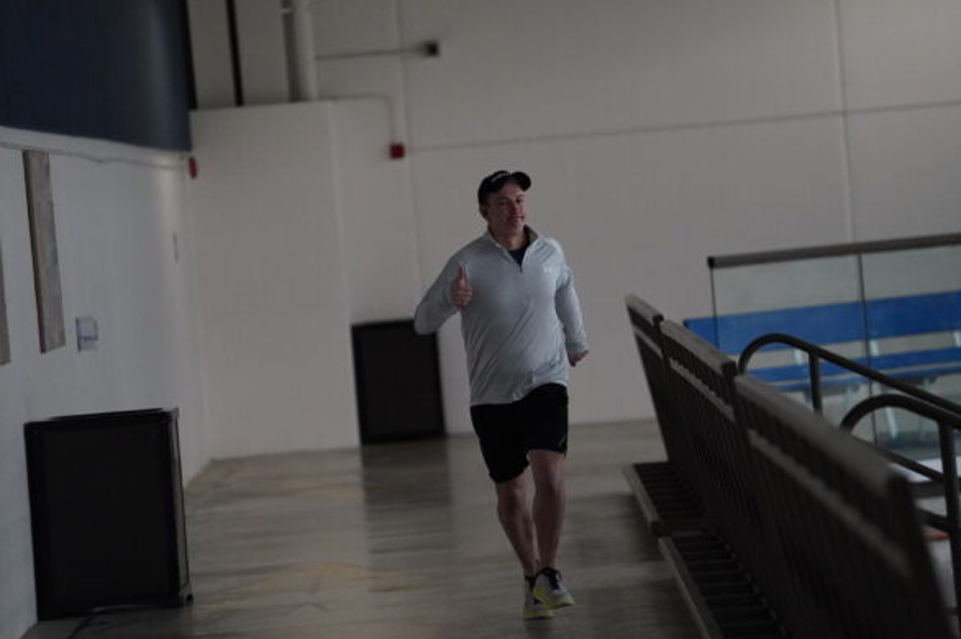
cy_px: 306
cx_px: 490
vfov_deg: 6.4
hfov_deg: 9.7
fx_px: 5682
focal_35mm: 213
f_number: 2.8
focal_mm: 198
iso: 10000
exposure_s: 1/2500
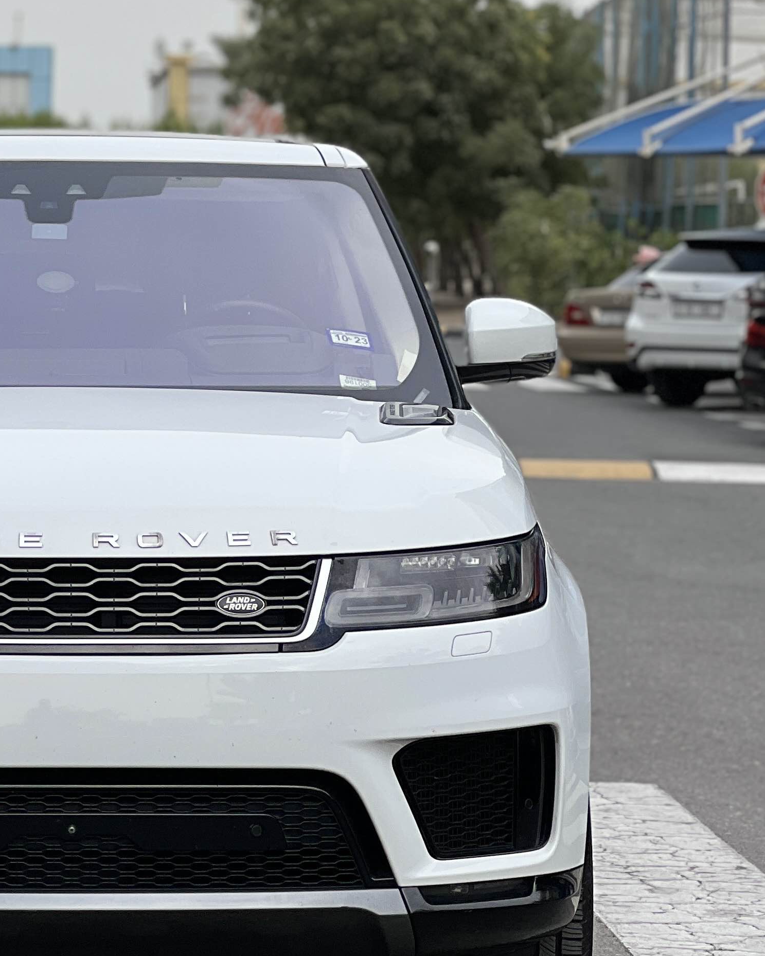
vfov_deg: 11.8
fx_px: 4613
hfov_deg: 9.4
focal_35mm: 163
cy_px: 209
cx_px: 32
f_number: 2.8
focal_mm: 9
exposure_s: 1/544
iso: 32
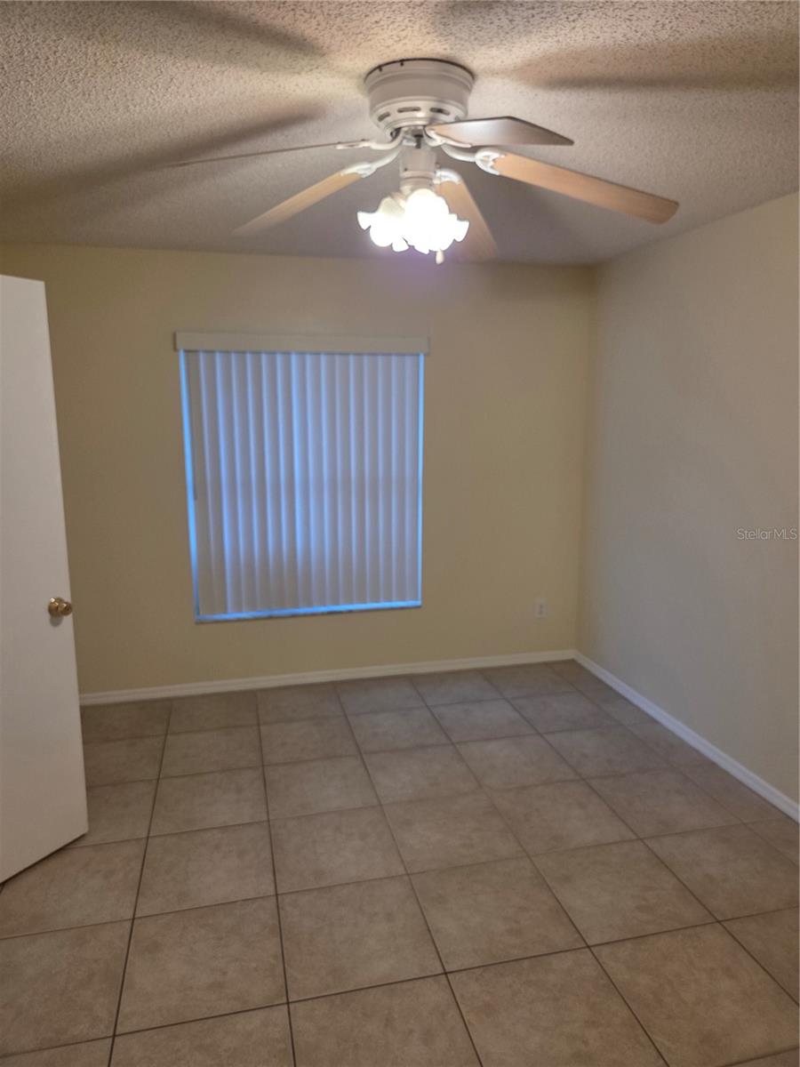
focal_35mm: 23
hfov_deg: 58.9
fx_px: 709
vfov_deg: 73.9
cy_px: 534
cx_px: 400
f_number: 1.8
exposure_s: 1/120
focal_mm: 5.4
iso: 320
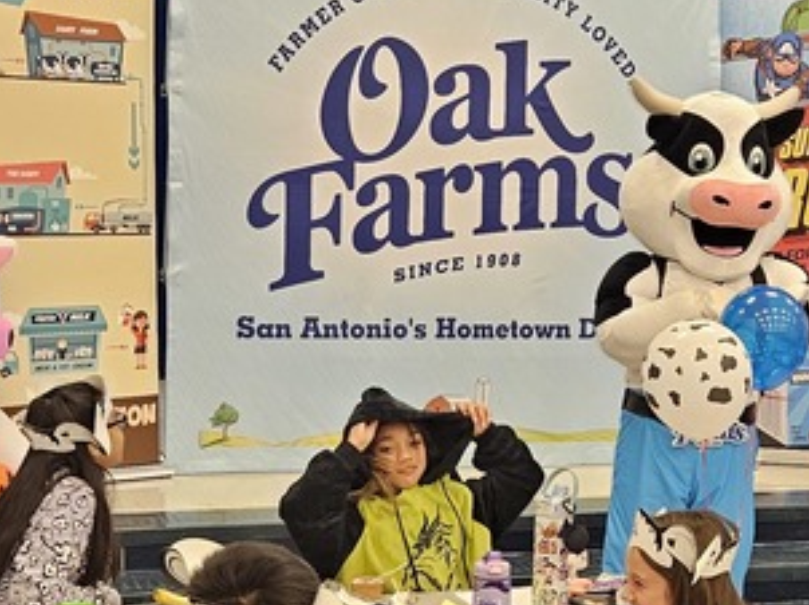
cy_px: 308
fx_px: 1821
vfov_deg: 18.9
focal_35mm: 78
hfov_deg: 24.9
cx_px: 525
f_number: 1.8
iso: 160
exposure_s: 1/57
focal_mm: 5.4
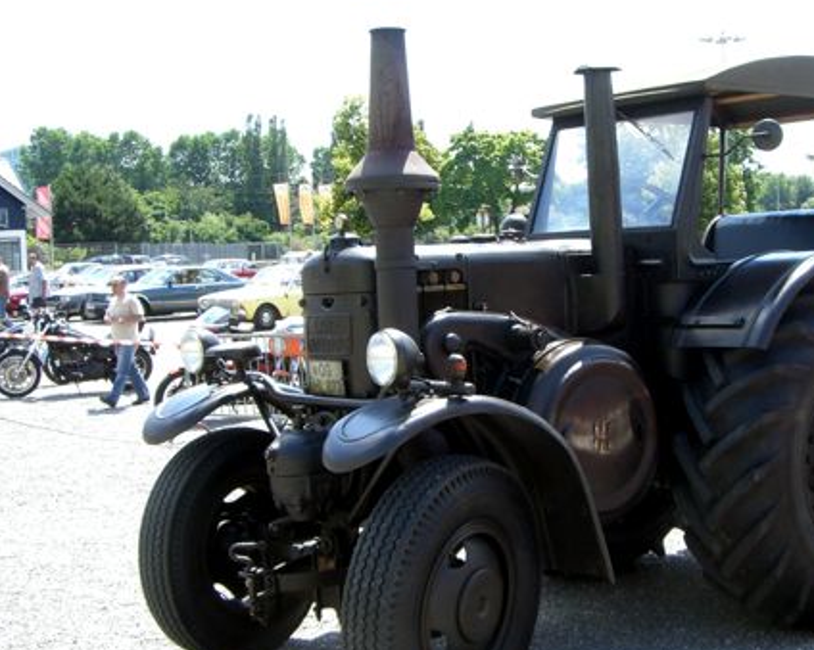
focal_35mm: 56
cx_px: 534
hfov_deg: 33.3
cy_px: 370
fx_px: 1349
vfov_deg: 27.1
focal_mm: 6.2
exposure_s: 1/160
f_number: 4.3
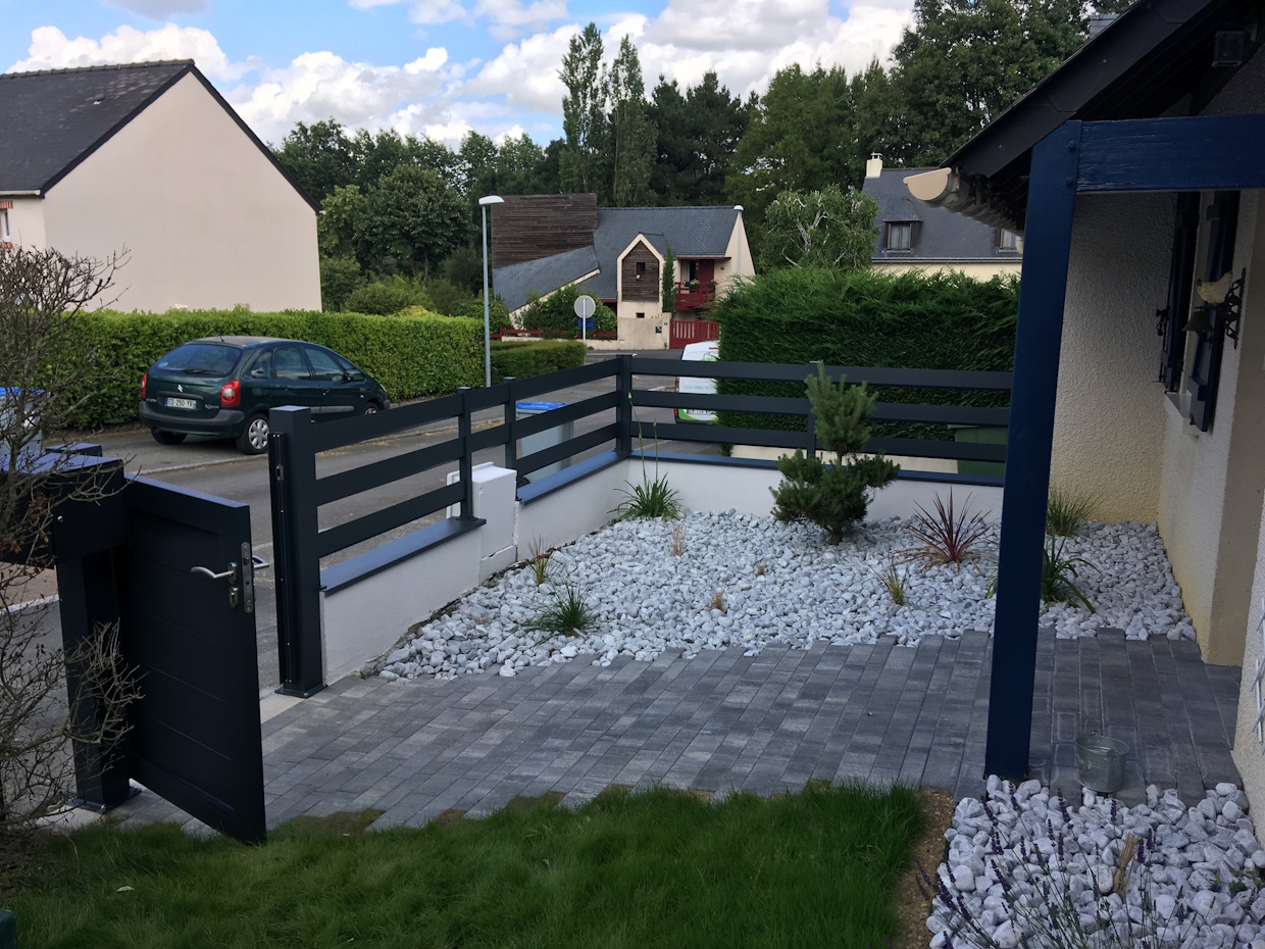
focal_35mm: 29
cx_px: 632
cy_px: 474
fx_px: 1060
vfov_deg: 48.2
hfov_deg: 61.7
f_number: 2.2
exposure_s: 1/680
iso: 25
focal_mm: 4.15
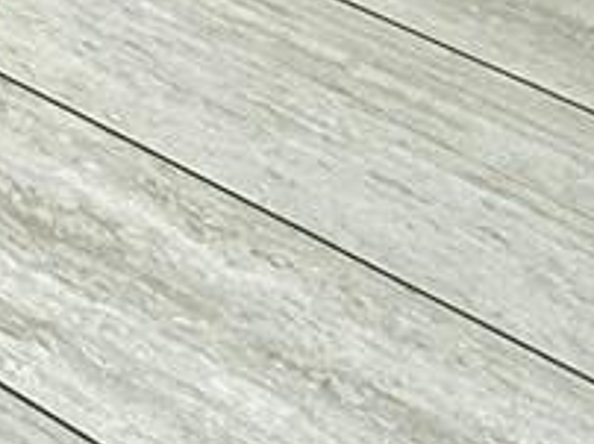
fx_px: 1902
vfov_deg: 8.7
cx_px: -1117
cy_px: -1185
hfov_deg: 11.5
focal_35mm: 111
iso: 64
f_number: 2.2
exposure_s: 1/351
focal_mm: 2.22
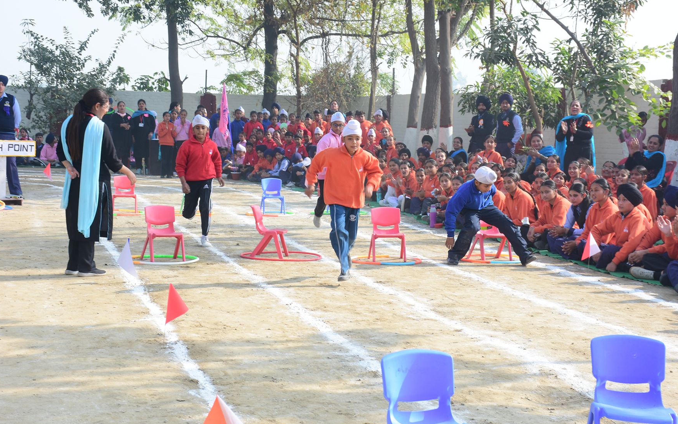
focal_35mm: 74
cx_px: 340
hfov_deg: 27.8
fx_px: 1367
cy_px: 210
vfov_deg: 17.6
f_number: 14
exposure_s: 1/125
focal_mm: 48
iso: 200
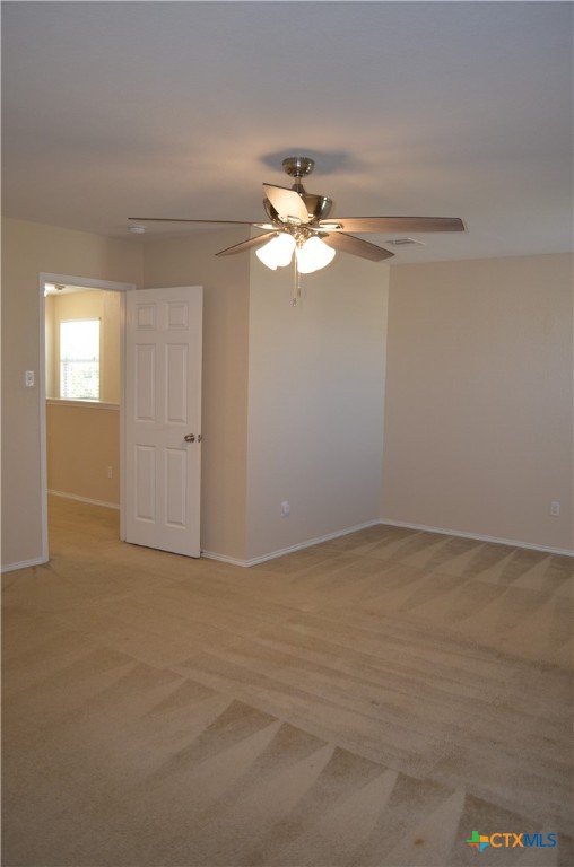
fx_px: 649
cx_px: 287
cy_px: 434
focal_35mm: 27
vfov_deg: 67.5
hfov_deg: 47.7
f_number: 3.5
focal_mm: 18
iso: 450
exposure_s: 1/60
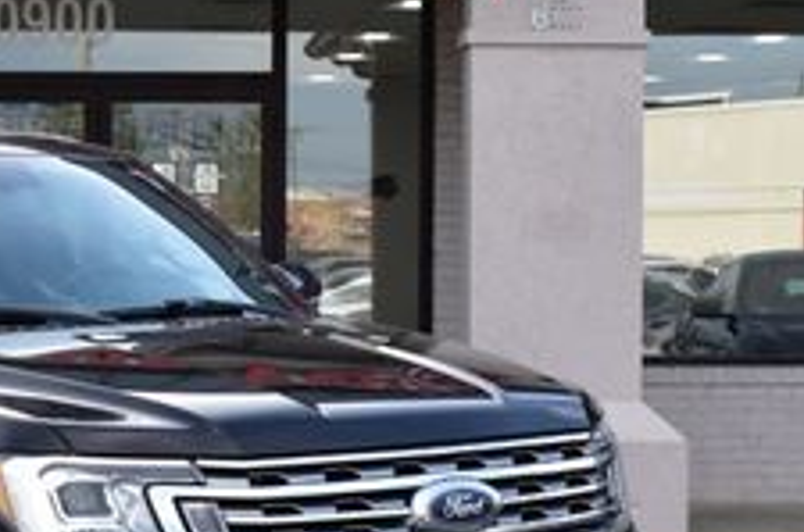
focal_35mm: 115
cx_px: 75
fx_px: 2572
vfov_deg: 11.8
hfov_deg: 17.5
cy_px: 368
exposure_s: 1/200
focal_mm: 27
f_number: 10
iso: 400
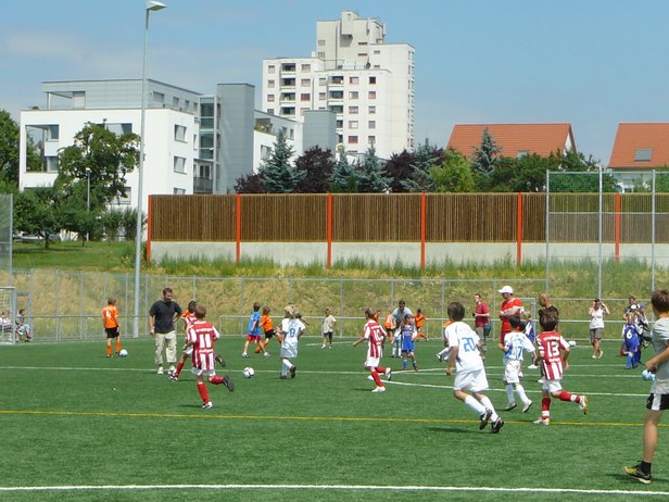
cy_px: 316
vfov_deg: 14.9
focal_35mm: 99
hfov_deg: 19.8
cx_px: 419
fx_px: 1913
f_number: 5.6
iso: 80
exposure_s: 1/400
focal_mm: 9.1
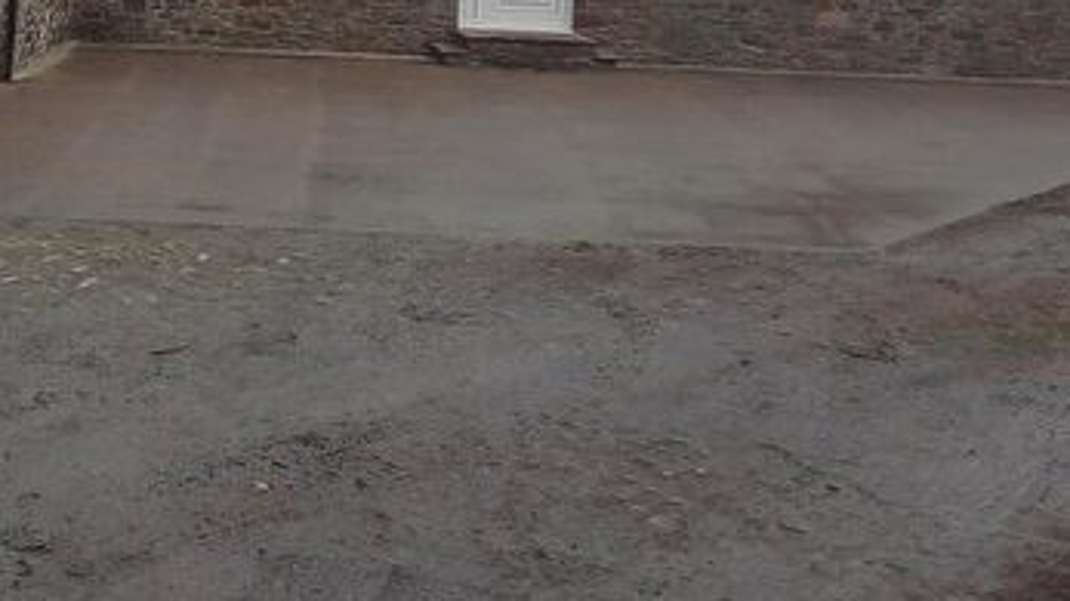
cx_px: 188
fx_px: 1560
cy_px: -109
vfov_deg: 20.5
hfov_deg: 36.4
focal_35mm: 55
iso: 32
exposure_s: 1/189
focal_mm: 4.6
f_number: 2
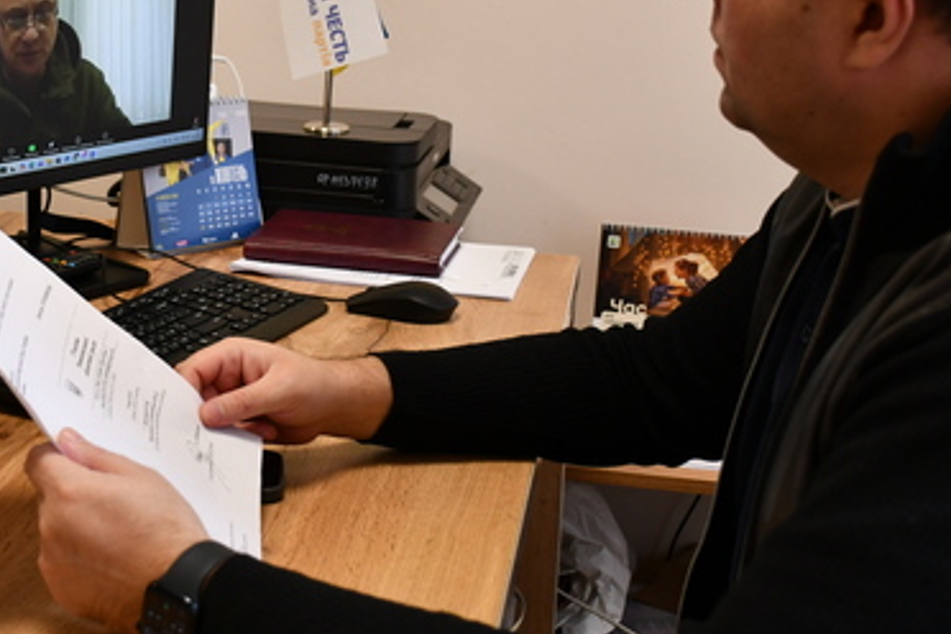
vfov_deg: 21.8
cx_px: 240
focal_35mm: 62
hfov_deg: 31.8
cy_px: 206
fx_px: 1638
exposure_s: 1/125
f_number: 3.8
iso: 1000
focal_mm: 24
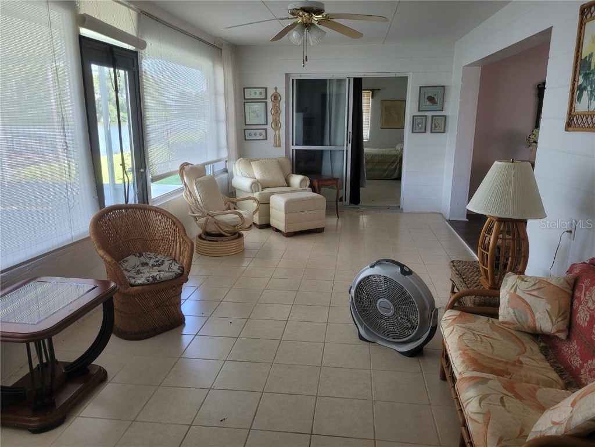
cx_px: 298
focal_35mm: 26
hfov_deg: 67.3
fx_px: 447
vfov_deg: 53.1
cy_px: 224
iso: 160
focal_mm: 5.4
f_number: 1.8
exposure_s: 1/120
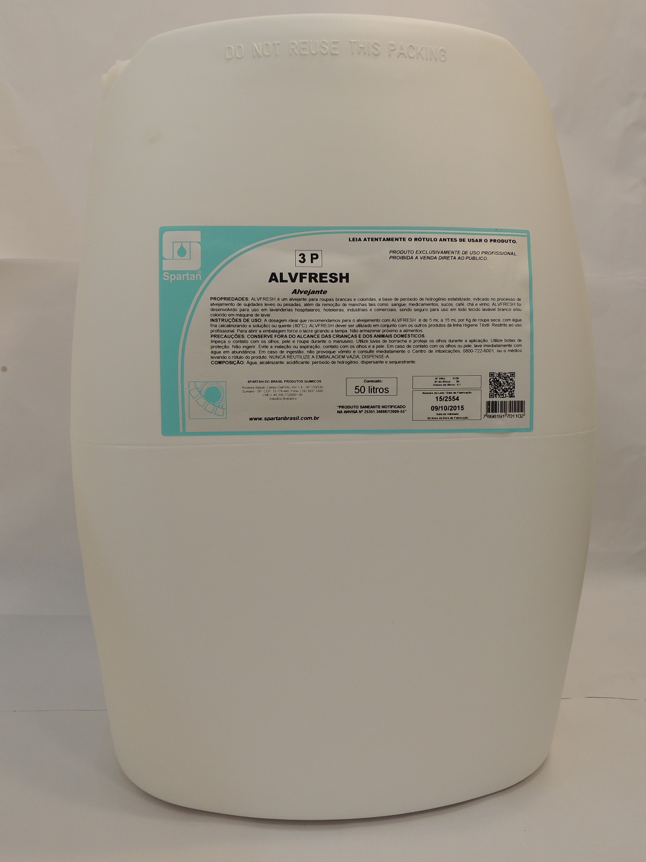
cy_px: 431
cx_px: 323
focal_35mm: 30
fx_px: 747
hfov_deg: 46.8
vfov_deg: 60.0
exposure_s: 1/30
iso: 140
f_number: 3.1
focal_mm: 5.3
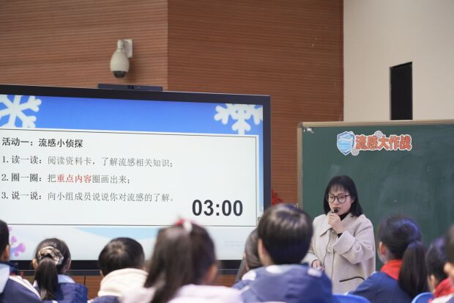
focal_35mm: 105
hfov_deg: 19.5
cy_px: 152
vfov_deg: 13.0
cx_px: 227
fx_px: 1324
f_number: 4
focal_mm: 105
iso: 1000
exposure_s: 1/160
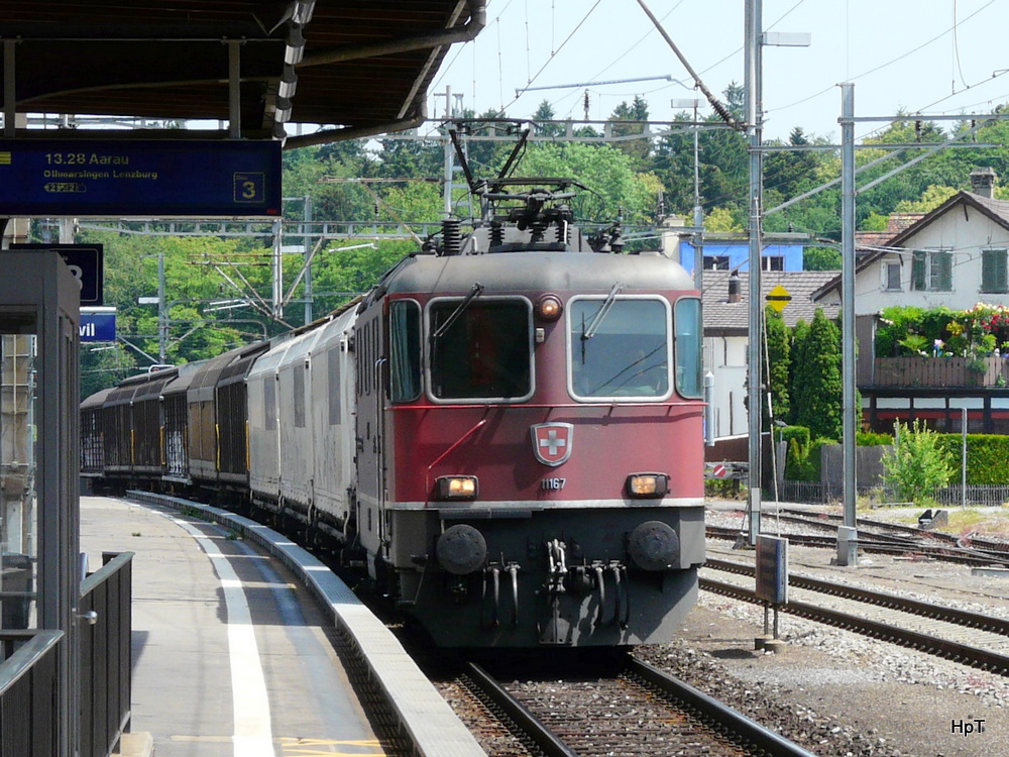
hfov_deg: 17.6
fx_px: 3265
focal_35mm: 112
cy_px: 378
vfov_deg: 13.2
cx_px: 504
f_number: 5.6
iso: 100
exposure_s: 1/250
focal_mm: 18.3
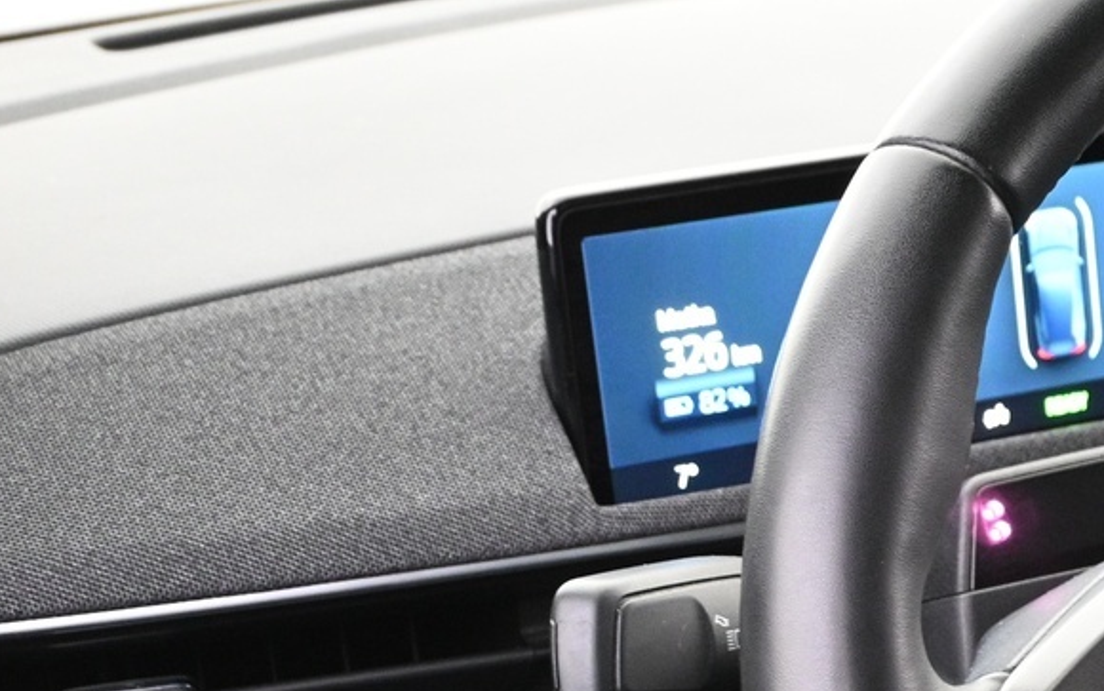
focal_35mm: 111
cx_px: 1367
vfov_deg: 11.6
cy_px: 739
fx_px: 3341
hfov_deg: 17.8
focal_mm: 26
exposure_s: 1/8
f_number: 4.5
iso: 1600
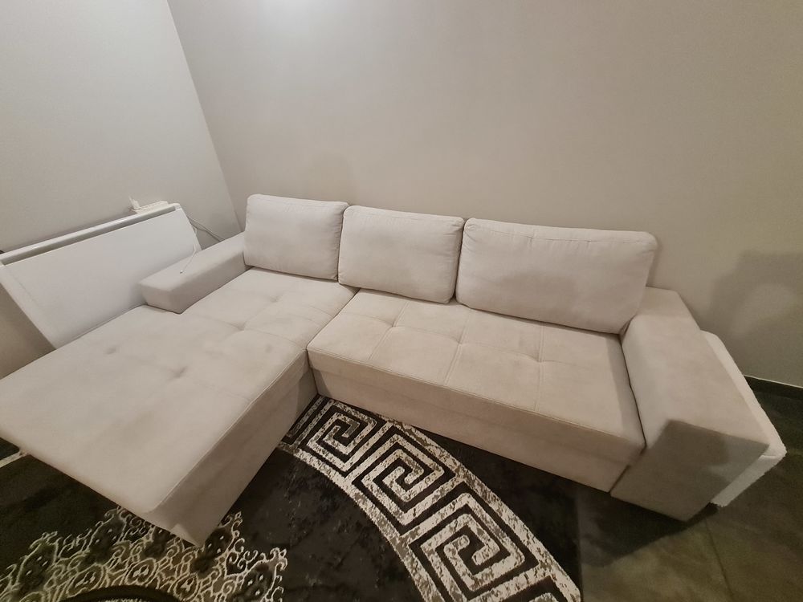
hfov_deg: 106.2
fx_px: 302
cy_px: 301
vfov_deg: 89.9
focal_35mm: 13
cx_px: 402
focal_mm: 1.74
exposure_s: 1/33
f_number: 2.2
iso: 640
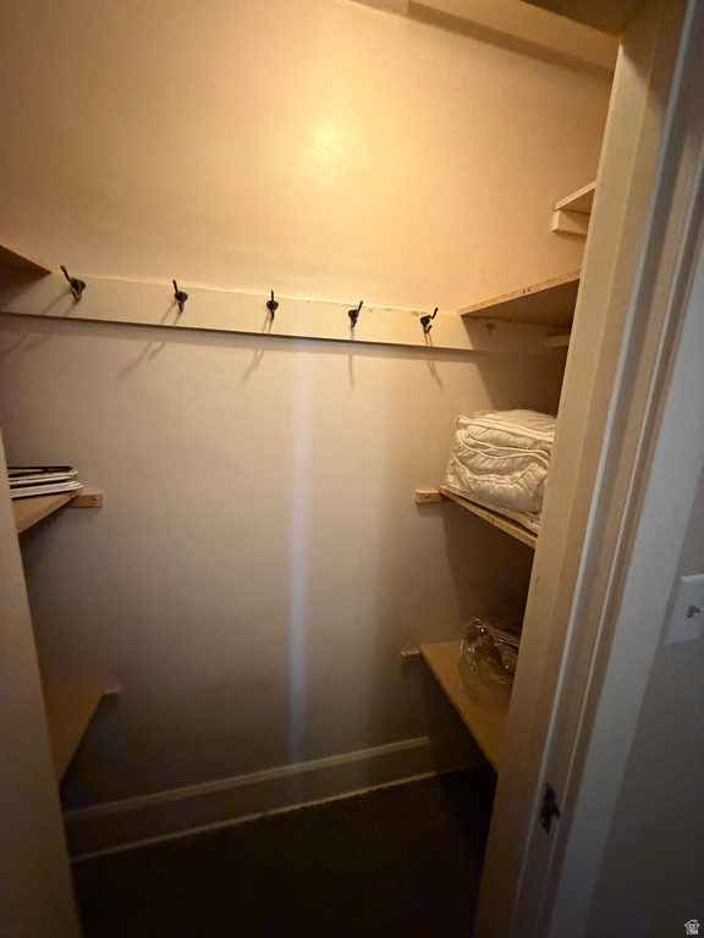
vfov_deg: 102.1
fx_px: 380
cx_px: 352
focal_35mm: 14
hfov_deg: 85.7
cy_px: 469
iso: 1000
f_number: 2.2
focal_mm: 2.22
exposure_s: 1/40
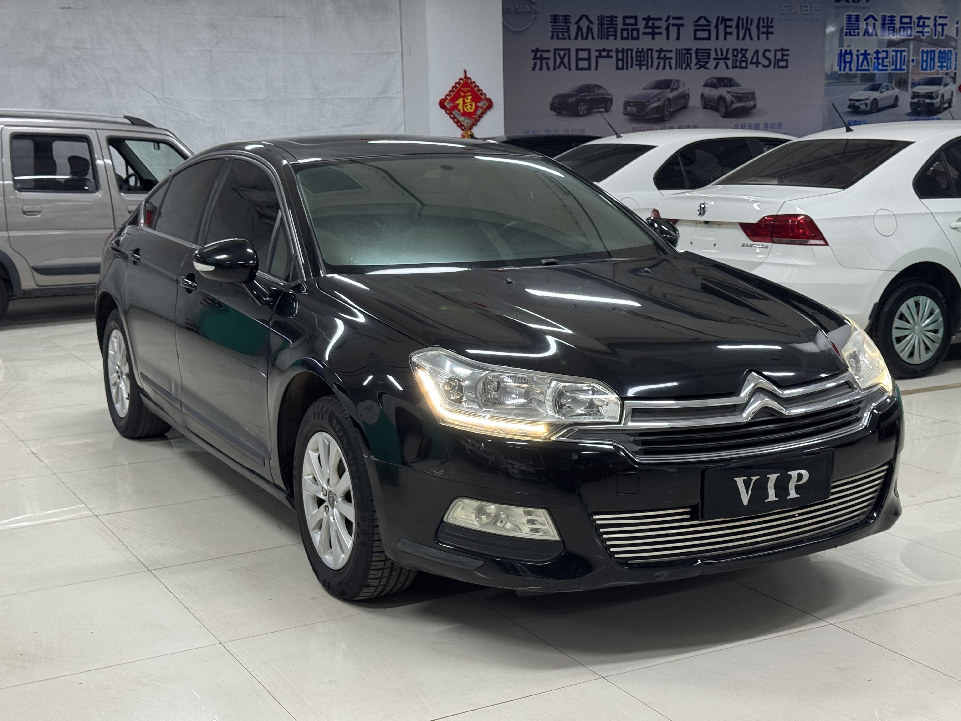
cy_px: 360
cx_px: 480
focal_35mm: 48
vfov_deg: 30.3
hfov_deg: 39.7
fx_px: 1333
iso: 125
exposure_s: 1/50
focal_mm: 6.76
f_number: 1.78
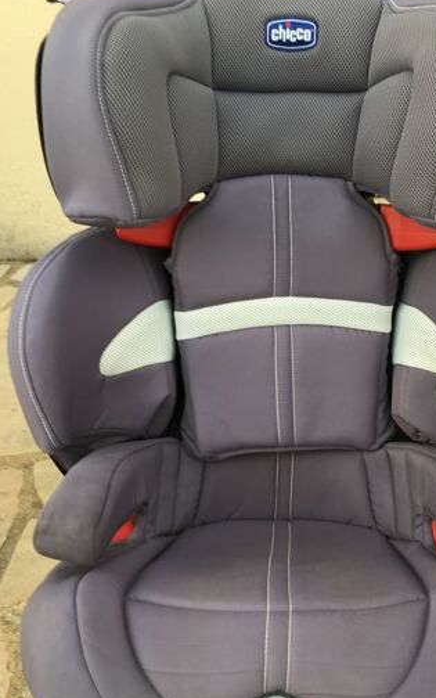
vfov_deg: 50.2
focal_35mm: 39
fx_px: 741
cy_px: 404
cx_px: 299
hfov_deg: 32.4
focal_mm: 4.15
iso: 25
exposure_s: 1/50
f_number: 2.2
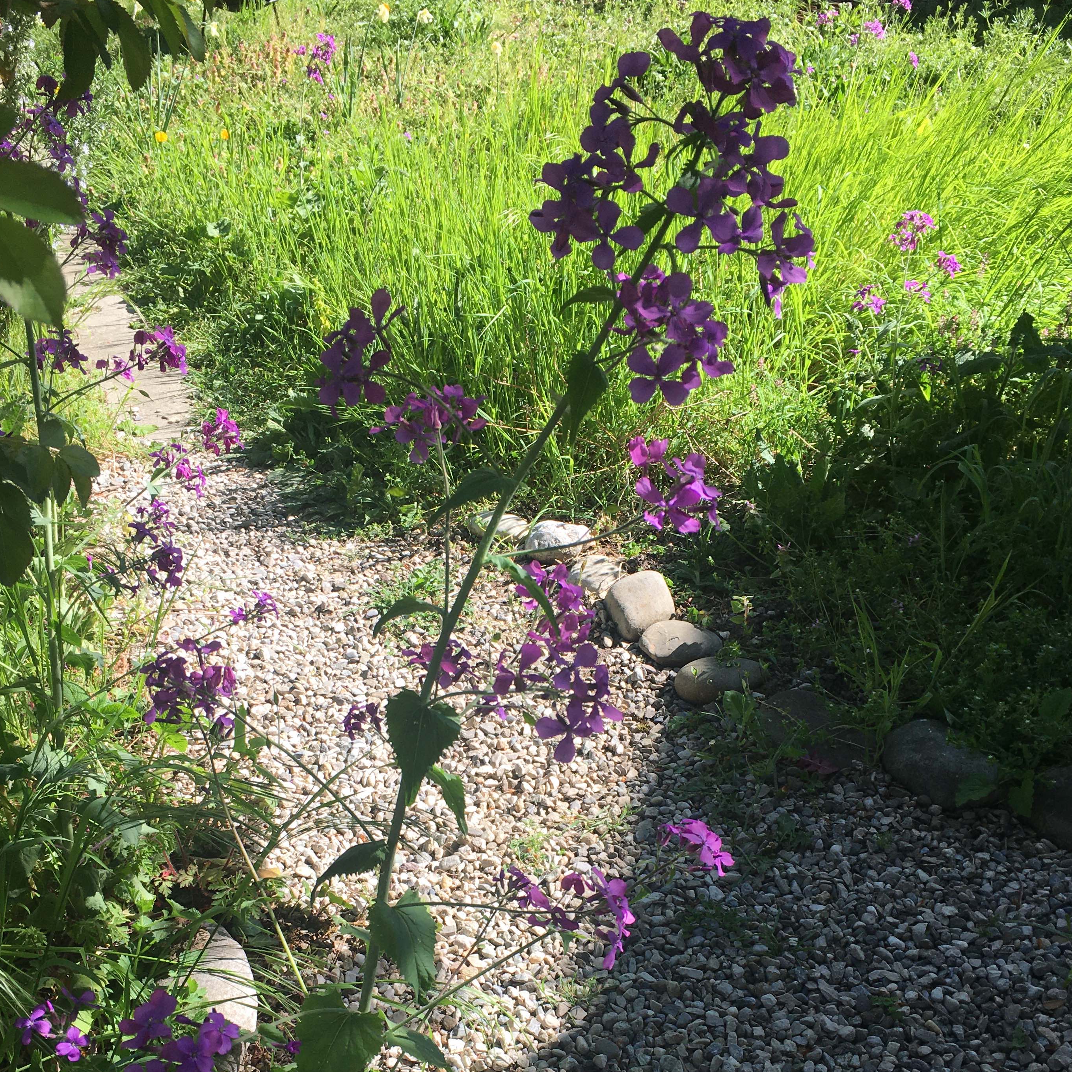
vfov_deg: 42.6
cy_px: 792
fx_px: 1331
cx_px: 510
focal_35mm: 38
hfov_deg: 43.8
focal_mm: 4.15
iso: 25
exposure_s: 1/646
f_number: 2.2
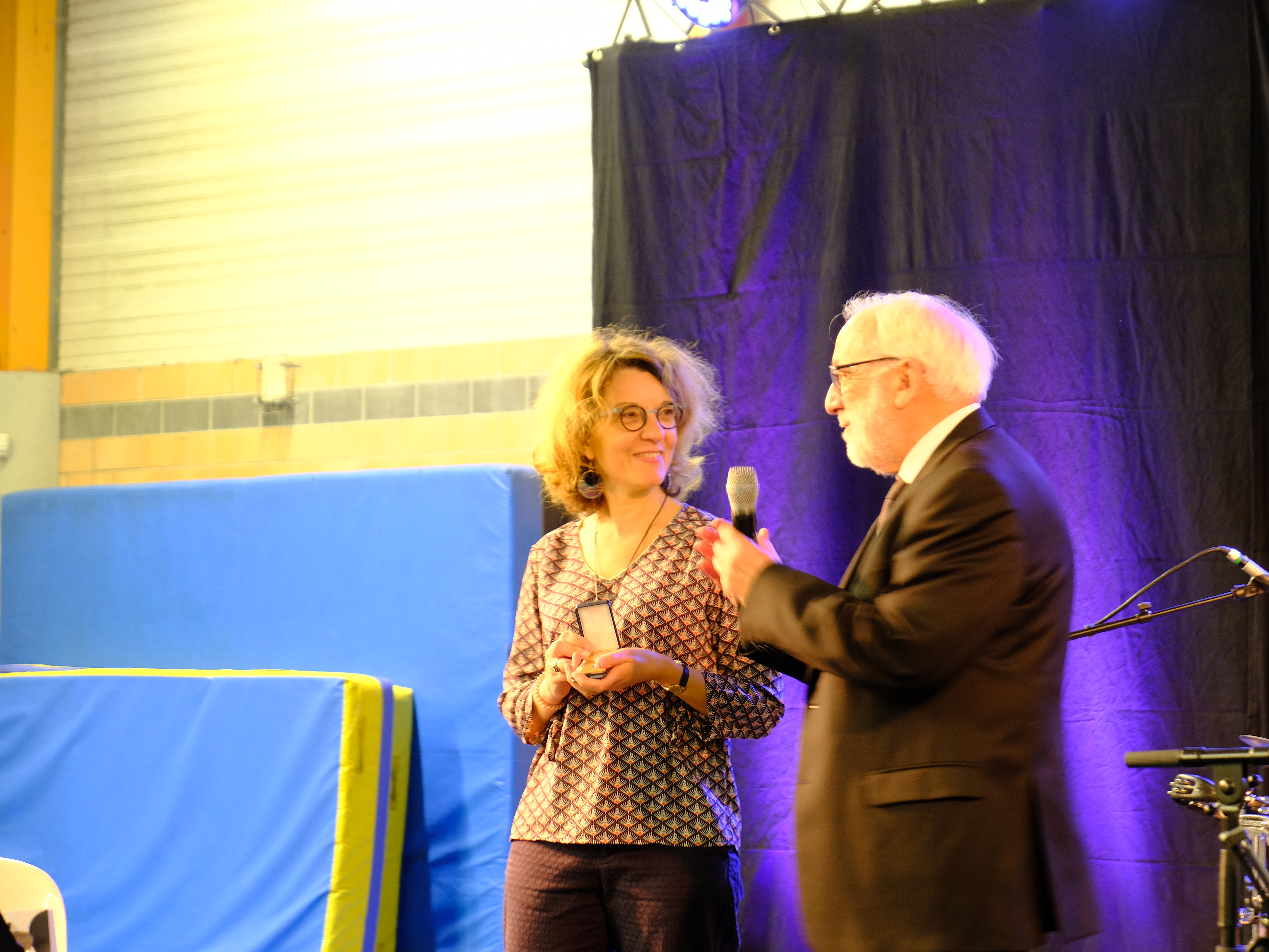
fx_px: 3153
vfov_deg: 17.2
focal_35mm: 86
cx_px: 702
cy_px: 476
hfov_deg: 22.7
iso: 800
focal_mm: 52.4
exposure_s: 1/18
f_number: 5
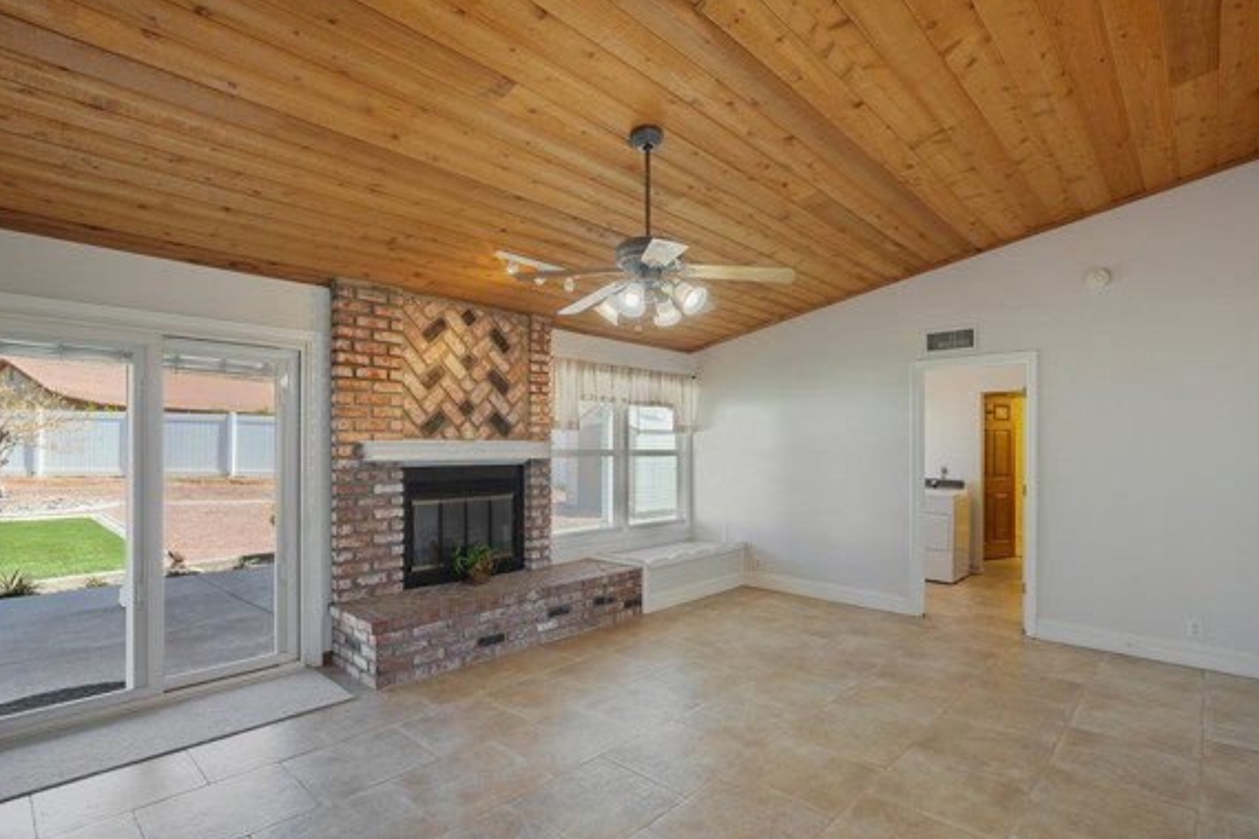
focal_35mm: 18
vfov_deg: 67.3
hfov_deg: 90.0
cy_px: 447
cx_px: 651
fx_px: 629
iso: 400
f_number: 8
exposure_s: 1/15
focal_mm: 16
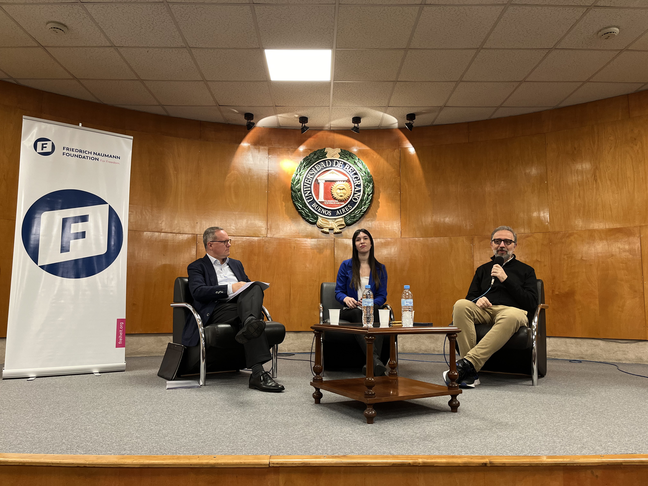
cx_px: 324
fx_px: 487
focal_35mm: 26
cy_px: 243
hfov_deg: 67.3
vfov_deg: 53.1
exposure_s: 1/50
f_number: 1.6
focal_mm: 5.1
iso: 125
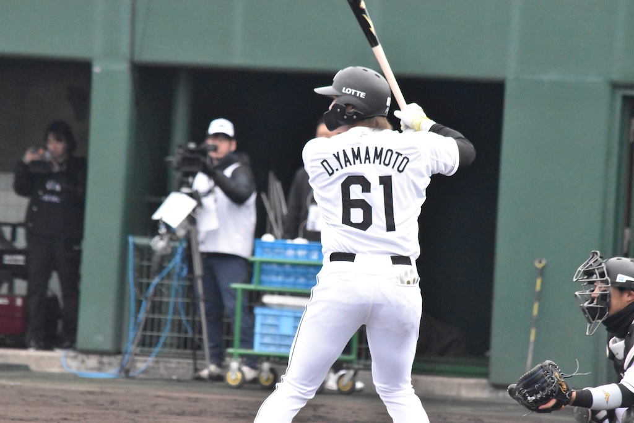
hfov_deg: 4.6
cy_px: 212
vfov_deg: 3.1
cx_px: 317
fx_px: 7926
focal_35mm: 450
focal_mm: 300
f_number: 10
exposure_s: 1/4000
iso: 10000
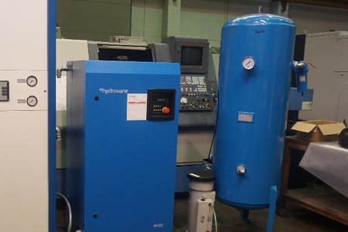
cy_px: 129
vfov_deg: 35.0
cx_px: 119
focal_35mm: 38
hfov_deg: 49.9
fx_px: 367
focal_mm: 16
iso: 1000
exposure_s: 1/160
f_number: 4
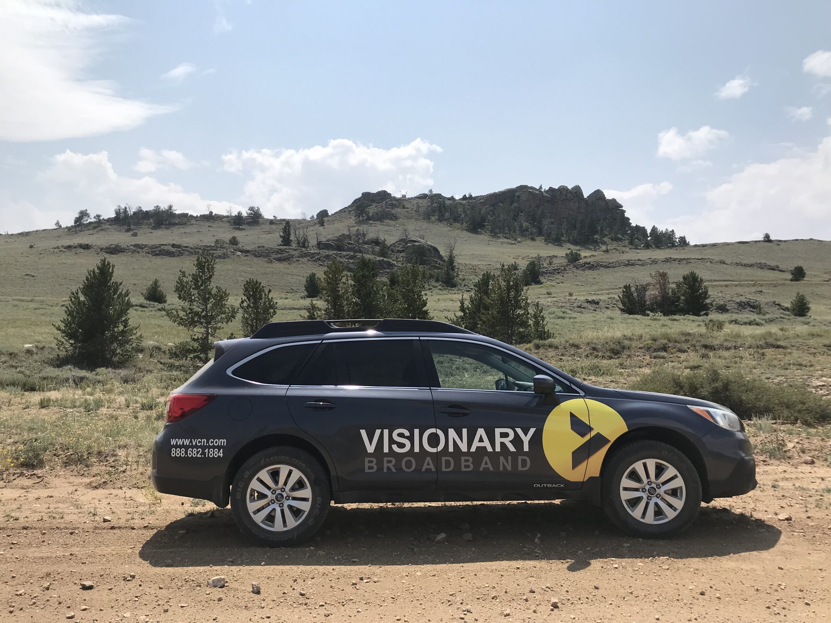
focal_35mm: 28
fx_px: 672
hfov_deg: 63.4
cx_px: 416
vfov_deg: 49.7
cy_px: 312
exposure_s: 1/4566
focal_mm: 3.99
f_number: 1.8
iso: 20
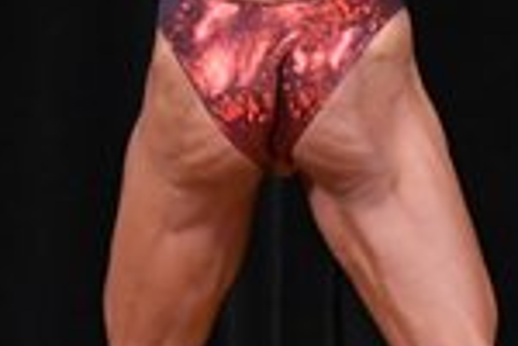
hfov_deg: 1.6
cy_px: 14
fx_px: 19006
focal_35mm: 1321
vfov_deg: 1.0
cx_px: 302
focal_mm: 170
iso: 5000
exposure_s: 1/400
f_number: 5.6
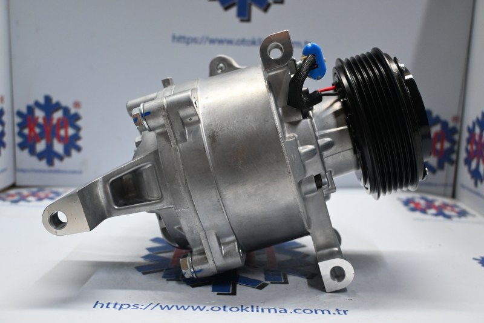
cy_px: 162
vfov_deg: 35.5
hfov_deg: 51.3
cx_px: 242
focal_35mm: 38
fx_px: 504
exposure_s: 1/125
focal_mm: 25
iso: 1250
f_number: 4.2
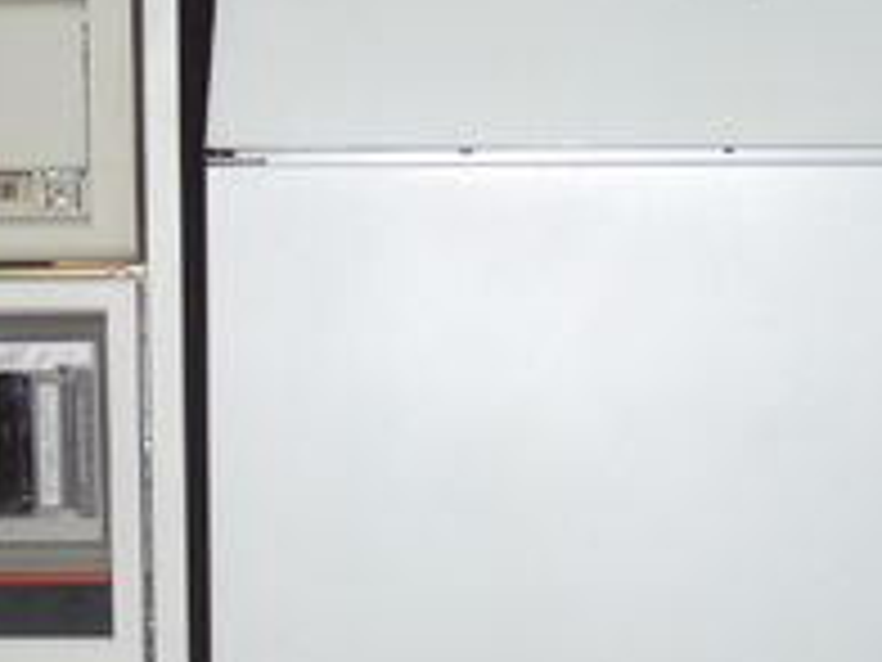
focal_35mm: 108
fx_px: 2752
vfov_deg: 13.7
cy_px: 495
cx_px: 346
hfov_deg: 18.2
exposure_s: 1/60
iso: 100
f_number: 2.9
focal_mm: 9
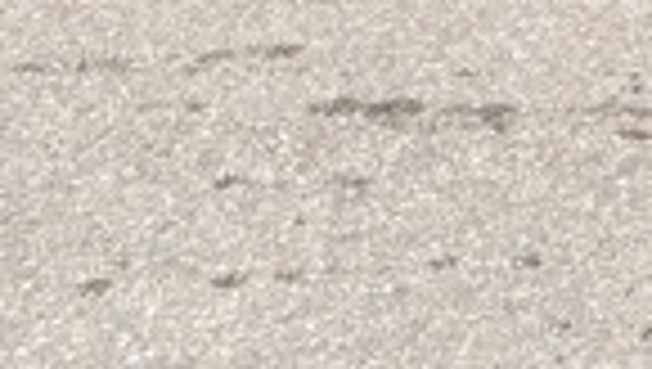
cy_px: -792
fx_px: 2493
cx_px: 1565
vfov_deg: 7.3
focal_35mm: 144
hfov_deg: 12.0
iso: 143
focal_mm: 6.9
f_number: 1.68
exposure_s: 1/182
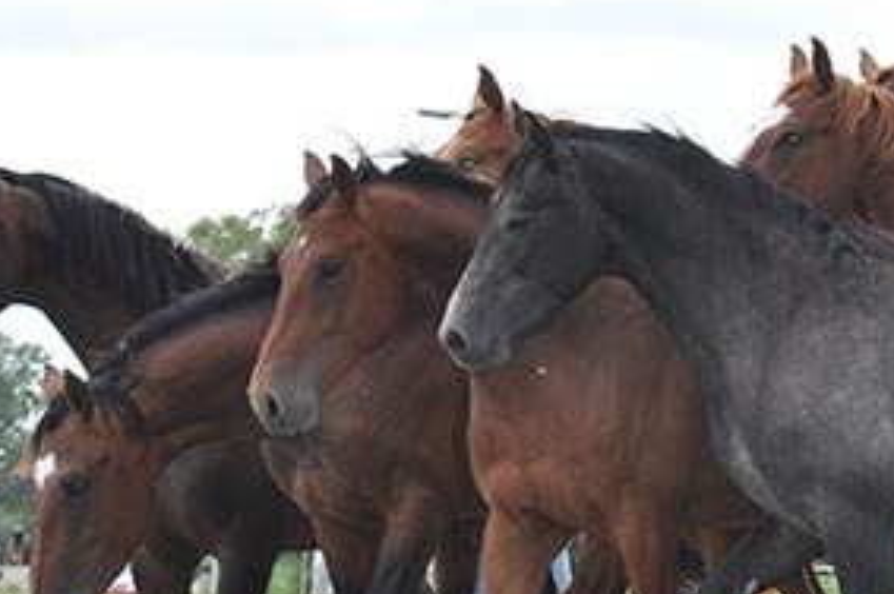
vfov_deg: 4.3
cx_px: 777
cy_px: 390
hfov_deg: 6.5
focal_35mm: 318
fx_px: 7898
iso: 200
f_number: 11
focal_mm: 75
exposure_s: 1/200
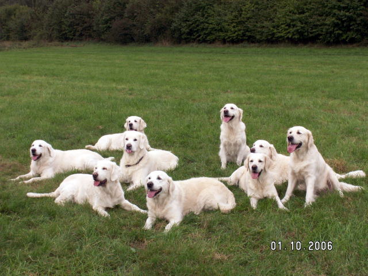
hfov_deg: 33.2
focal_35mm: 58
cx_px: 184
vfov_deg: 25.2
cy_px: 138
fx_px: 617
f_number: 6.3
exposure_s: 1/125
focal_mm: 9.72
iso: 50
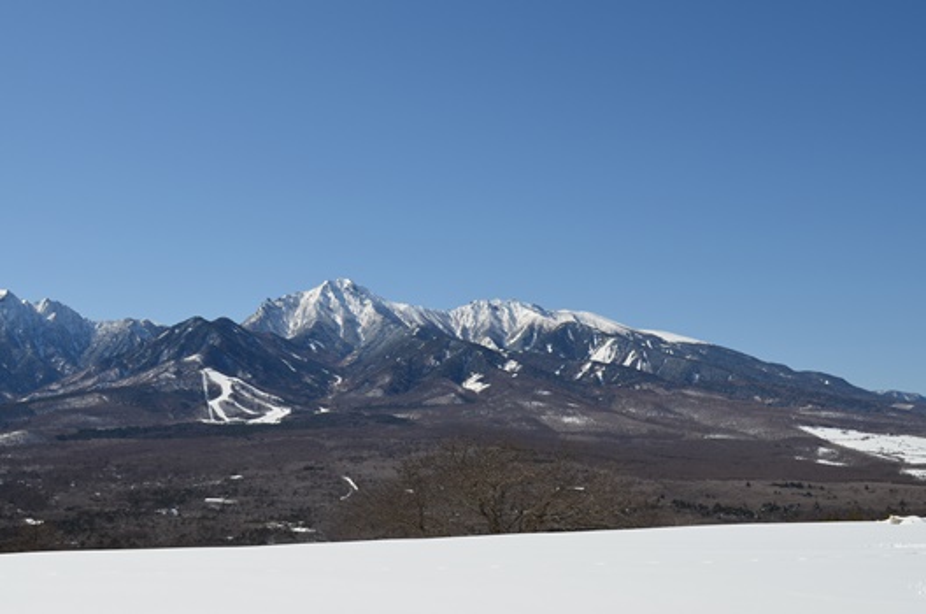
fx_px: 1232
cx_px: 463
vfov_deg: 28.0
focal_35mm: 48
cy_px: 307
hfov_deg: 41.2
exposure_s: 1/400
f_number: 10
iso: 160
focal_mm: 32
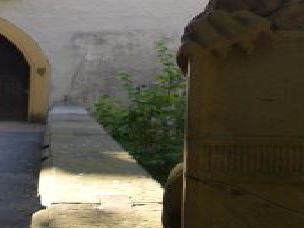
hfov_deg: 21.1
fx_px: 808
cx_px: 72
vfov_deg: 15.5
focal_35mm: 92
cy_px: -36
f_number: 2.6
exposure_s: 1/125
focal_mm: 5.8
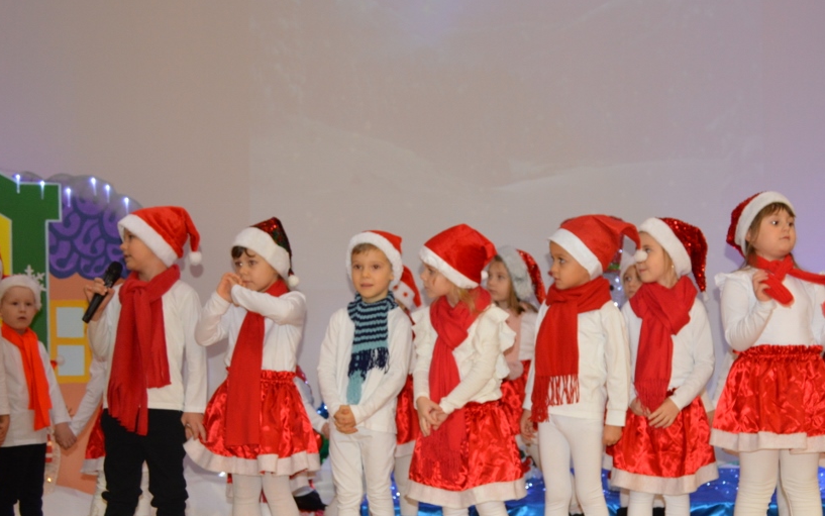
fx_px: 1507
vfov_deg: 19.3
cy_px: 403
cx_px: 491
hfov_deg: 30.5
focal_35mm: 67
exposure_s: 1/60
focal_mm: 28
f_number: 4
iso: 560
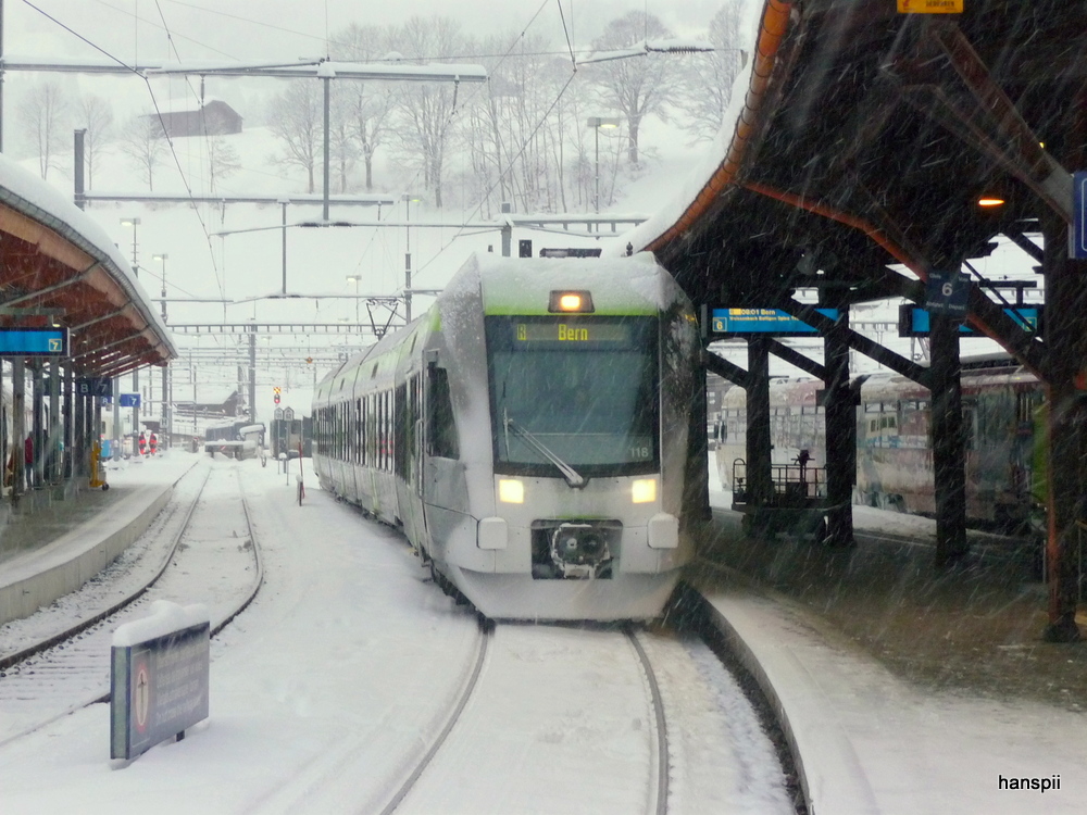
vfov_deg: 17.6
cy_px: 408
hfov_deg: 23.3
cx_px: 544
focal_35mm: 84
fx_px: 2638
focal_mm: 14.2
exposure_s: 1/40
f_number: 4.7
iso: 400
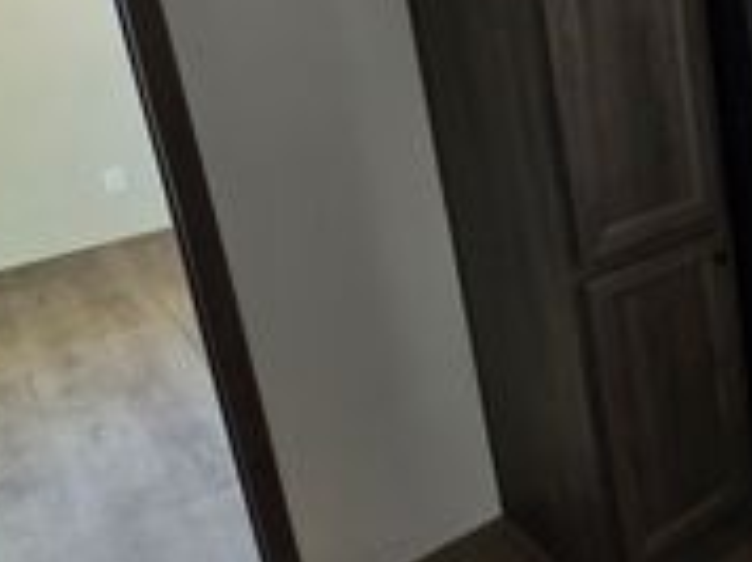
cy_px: 63
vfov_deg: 34.8
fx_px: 846
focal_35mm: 39
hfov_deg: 33.6
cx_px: 995
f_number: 1.9
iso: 250
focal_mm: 2.2
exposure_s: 1/60
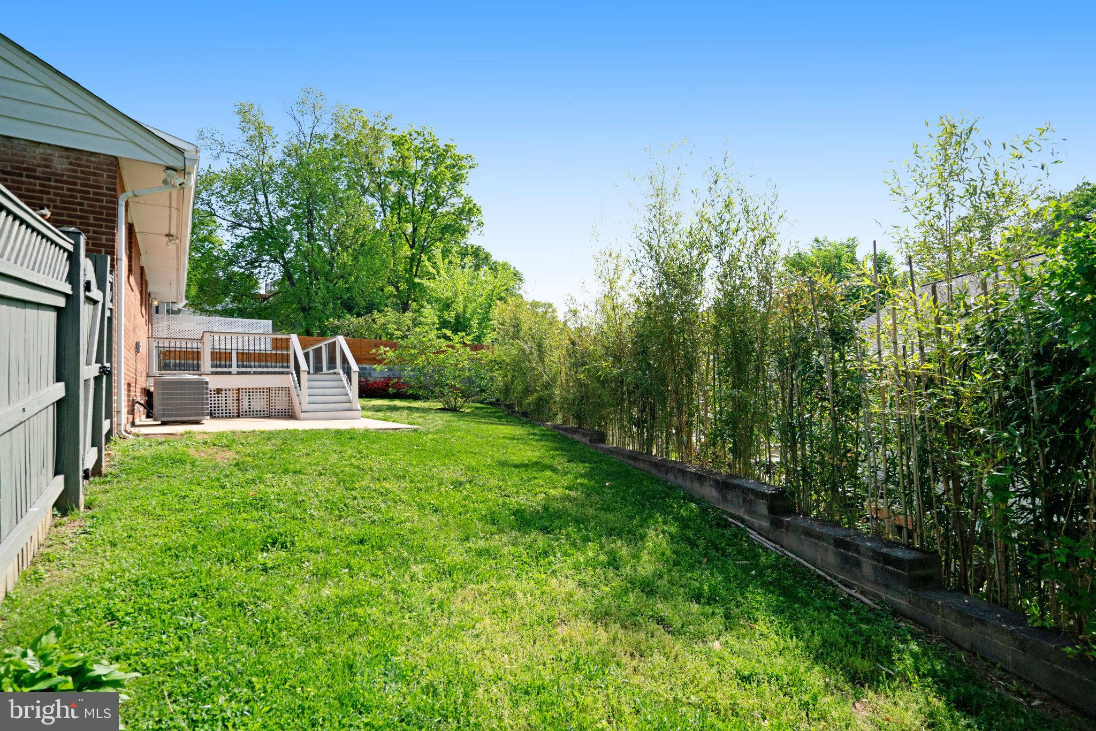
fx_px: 487
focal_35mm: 16
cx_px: 548
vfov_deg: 73.8
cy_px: 366
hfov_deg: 96.7
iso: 1250
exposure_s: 1/3200
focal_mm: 16
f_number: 8
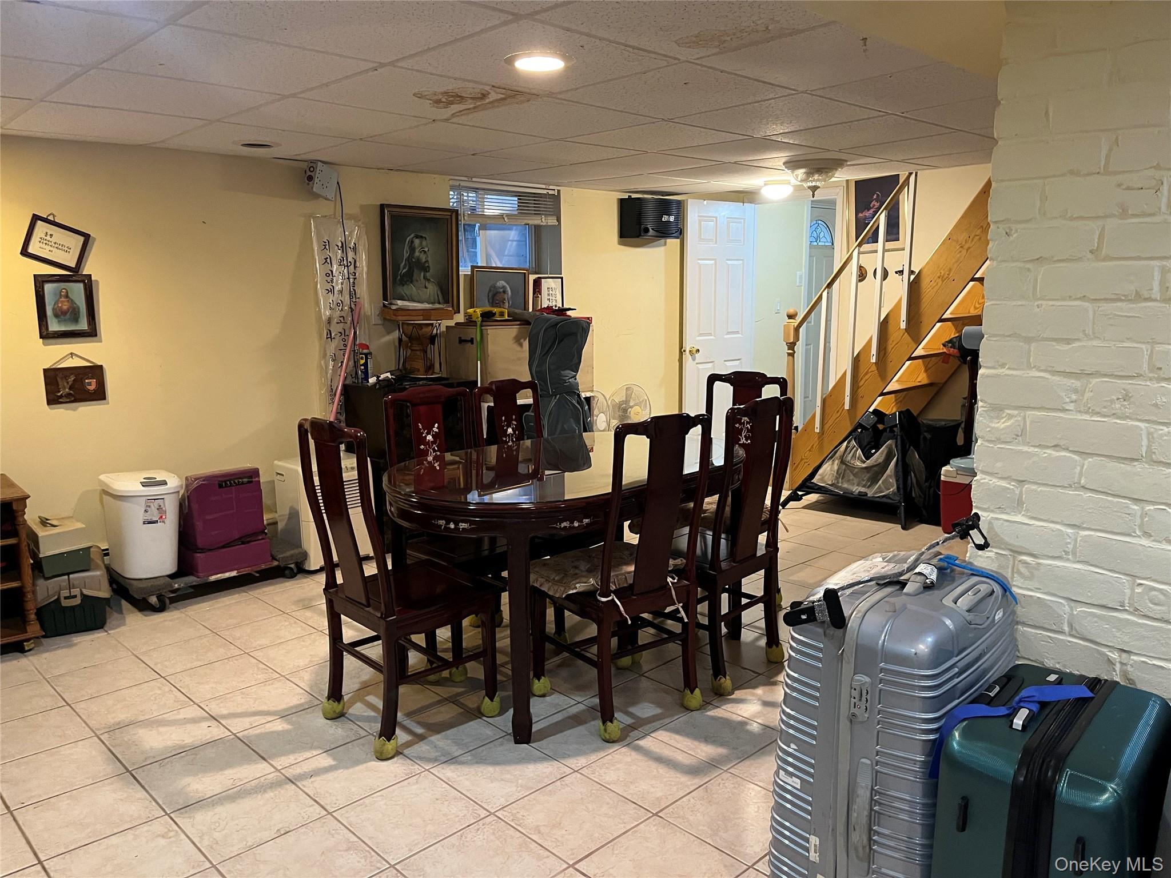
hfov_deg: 67.3
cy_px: 439
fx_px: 880
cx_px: 586
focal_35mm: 26
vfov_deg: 53.1
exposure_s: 1/60
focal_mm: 5.1
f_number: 1.6
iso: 400
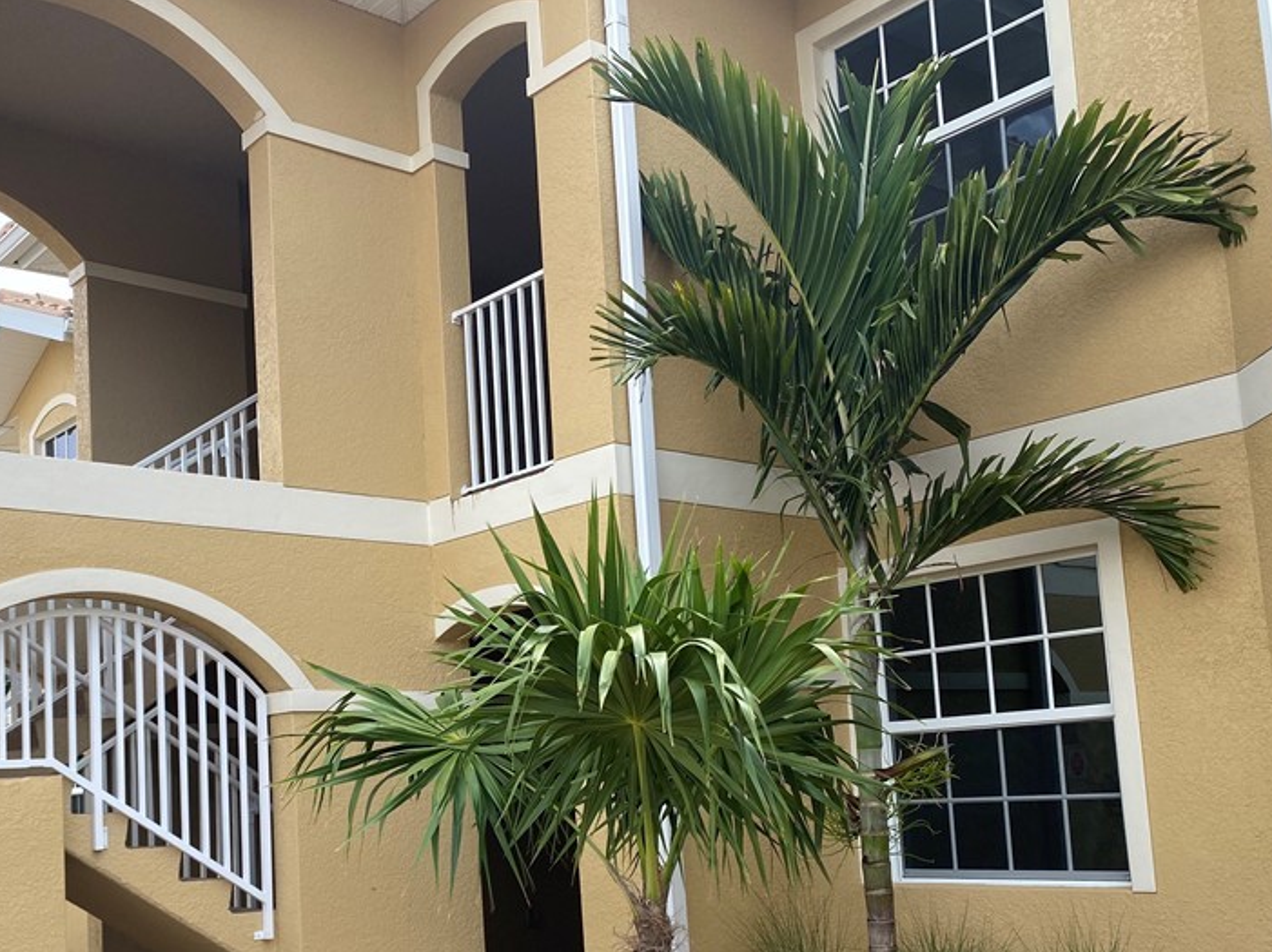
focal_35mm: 38
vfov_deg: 37.3
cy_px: 636
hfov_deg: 48.4
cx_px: 457
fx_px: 1396
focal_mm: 4.25
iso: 32
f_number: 1.8
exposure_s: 1/827
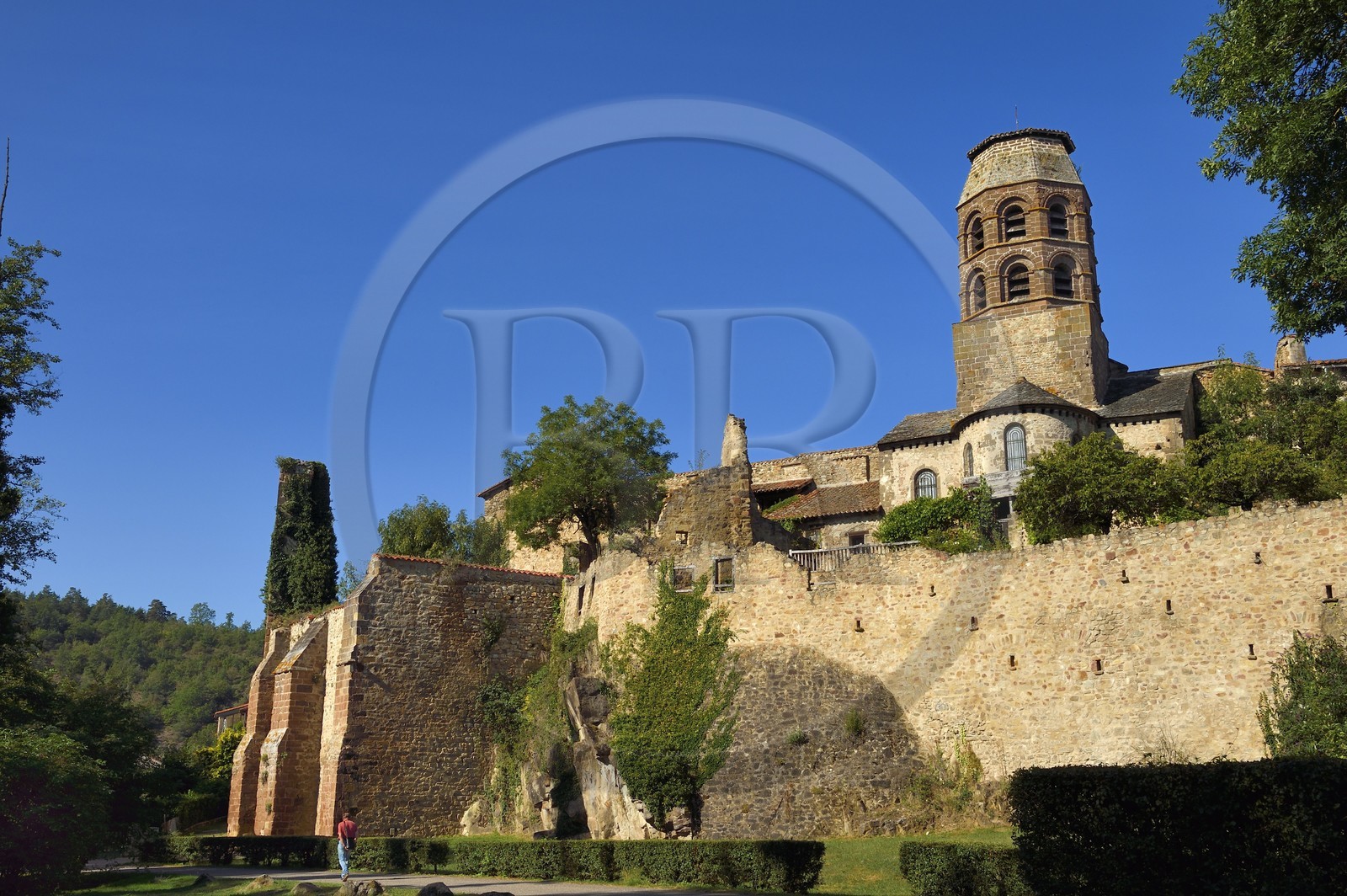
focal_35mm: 38
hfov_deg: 50.7
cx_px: 674
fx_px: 1421
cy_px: 448
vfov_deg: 35.0
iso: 200
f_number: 16
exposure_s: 1/250
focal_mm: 38
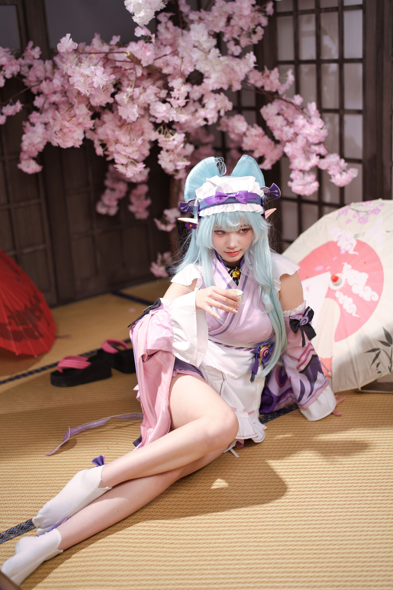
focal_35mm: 50
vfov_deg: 39.6
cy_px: 295
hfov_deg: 27.0
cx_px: 196
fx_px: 819
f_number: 1.6
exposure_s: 1/400
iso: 100
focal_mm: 50
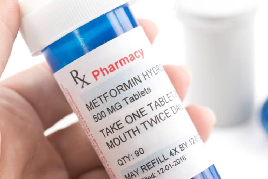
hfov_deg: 14.5
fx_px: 1050
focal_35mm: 141
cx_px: 133
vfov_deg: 9.7
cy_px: 75
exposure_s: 1/100
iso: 100
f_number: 8
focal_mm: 105
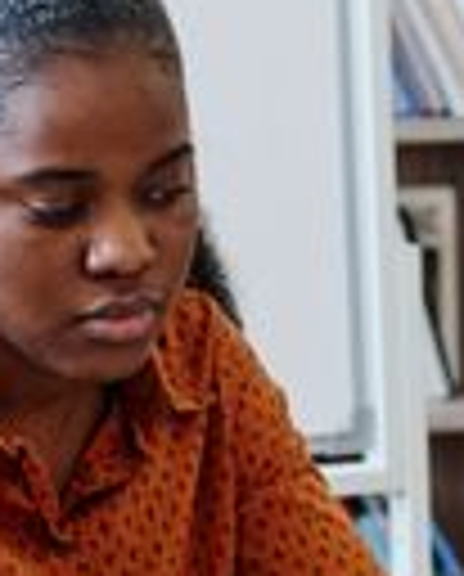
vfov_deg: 5.7
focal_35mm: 339
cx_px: 671
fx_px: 5799
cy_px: 785
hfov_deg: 4.6
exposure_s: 1/200
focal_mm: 58
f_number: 4.5
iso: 800
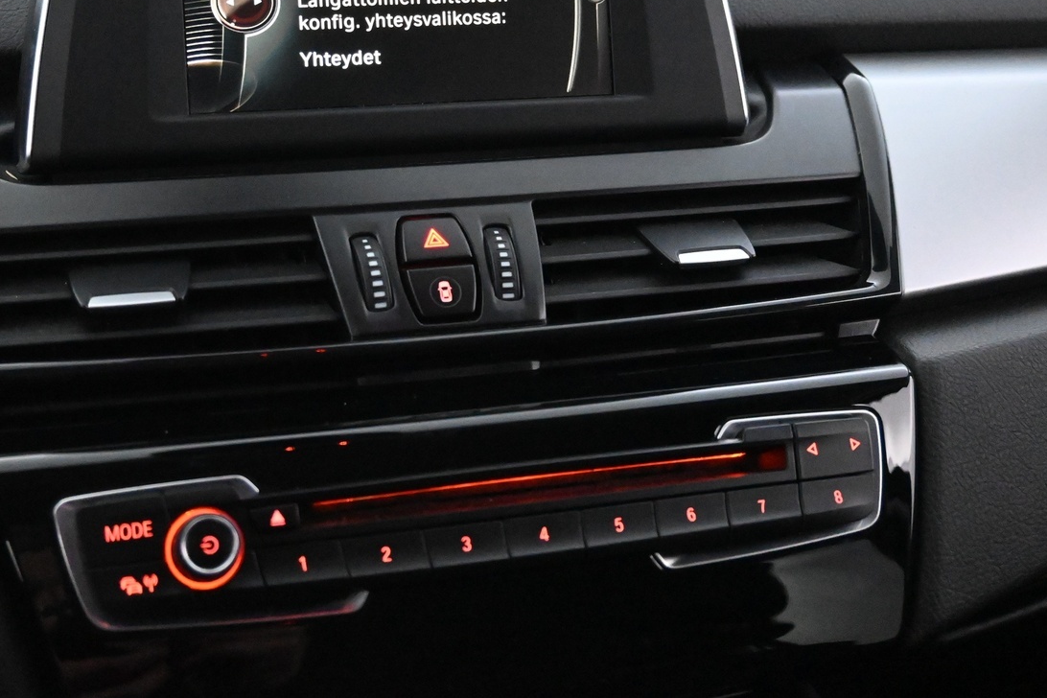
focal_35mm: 47
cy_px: 181
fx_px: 1359
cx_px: 393
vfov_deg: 28.4
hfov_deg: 41.8
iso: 11400
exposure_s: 1/60
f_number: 4
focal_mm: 21
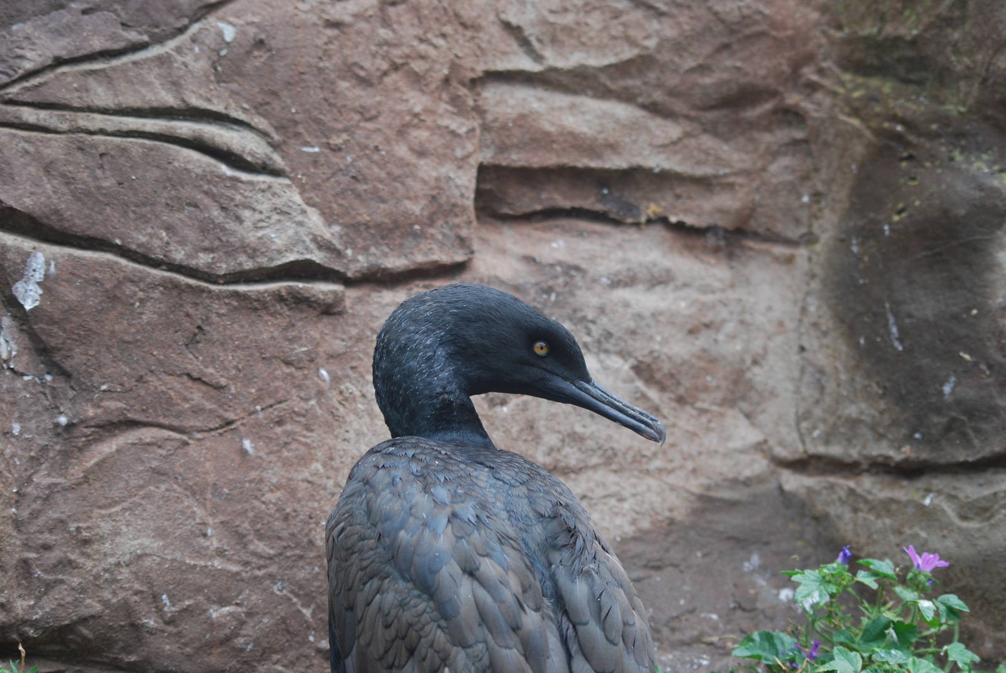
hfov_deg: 19.4
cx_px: 503
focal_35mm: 105
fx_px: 2938
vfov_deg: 13.1
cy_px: 336
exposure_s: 1/125
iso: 200
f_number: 4
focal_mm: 70
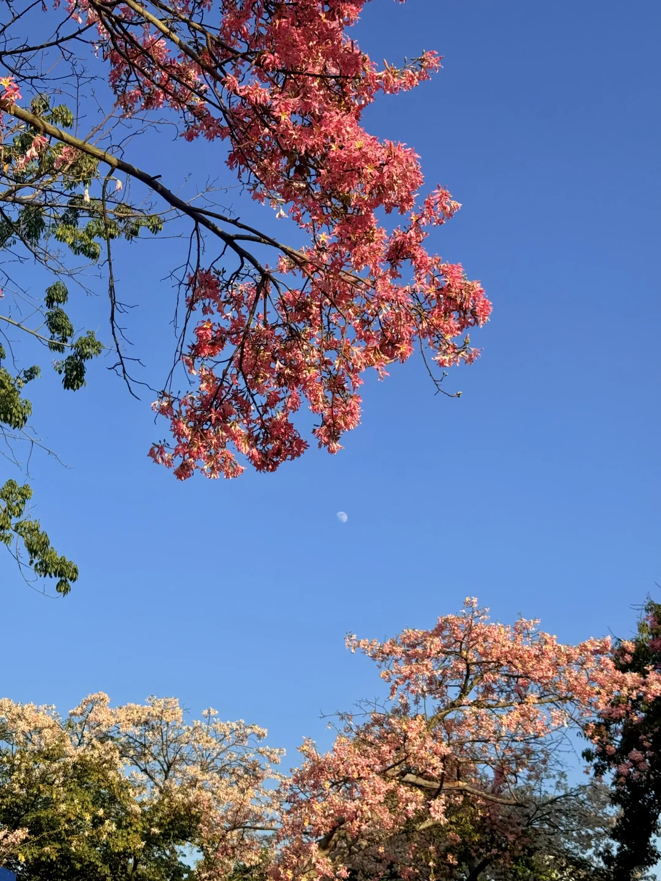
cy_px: 440
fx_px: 1222
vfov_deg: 39.7
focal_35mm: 48
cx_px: 330
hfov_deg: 30.3
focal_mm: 6.76
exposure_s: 1/3096
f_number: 1.78
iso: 64
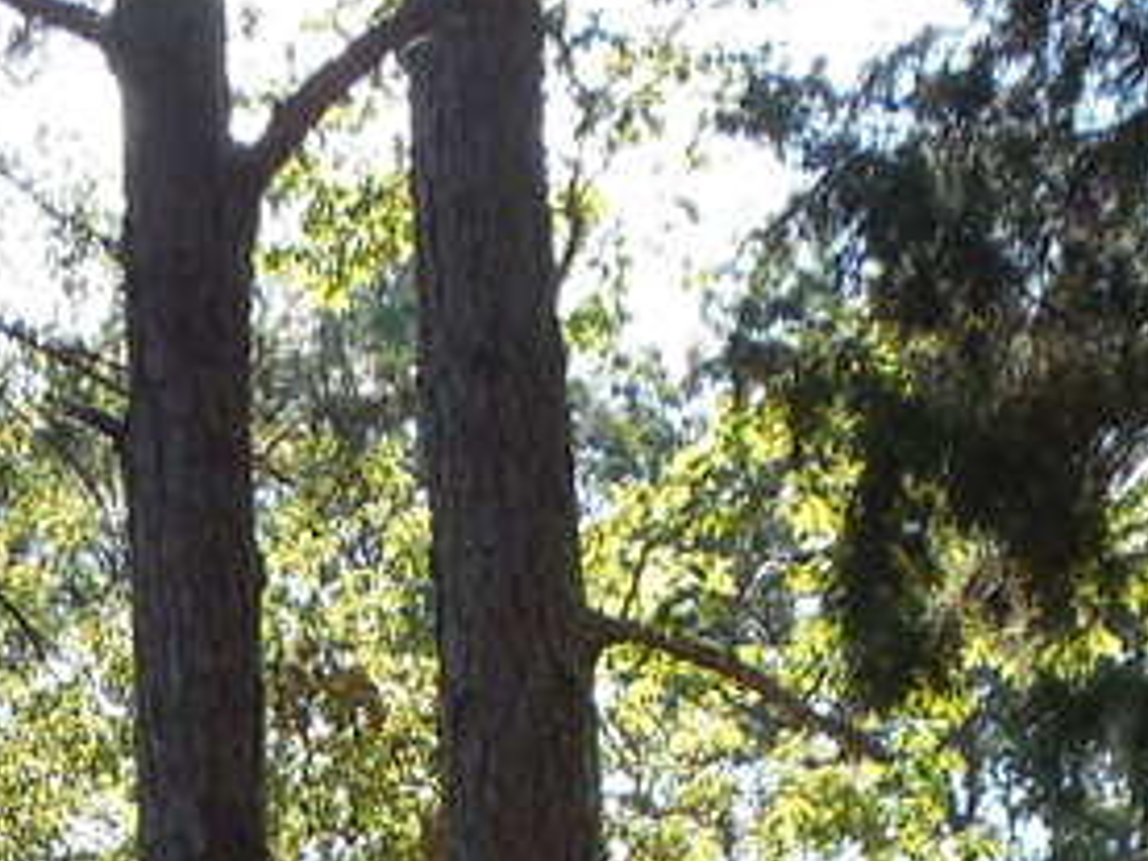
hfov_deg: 13.6
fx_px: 4809
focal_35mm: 145
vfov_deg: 9.2
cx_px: 299
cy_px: 2038
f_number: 3.3
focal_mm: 4.5
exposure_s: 1/320
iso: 125
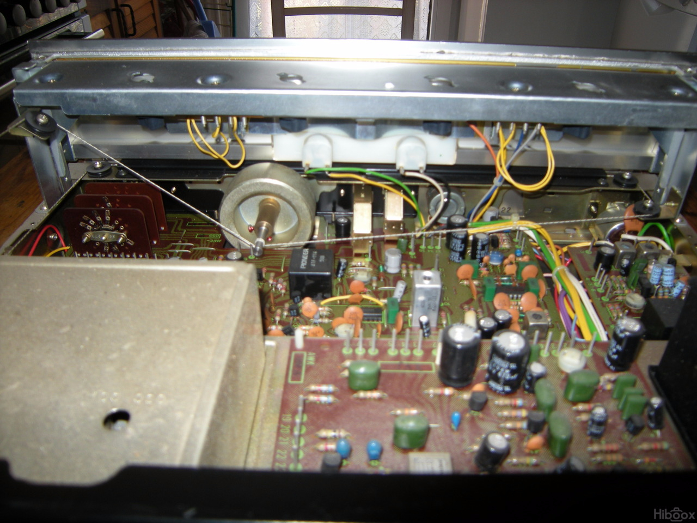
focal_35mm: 28
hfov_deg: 63.4
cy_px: 262
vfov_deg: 49.7
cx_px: 348
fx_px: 564
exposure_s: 1/60
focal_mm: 4.7
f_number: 2.8
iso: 64
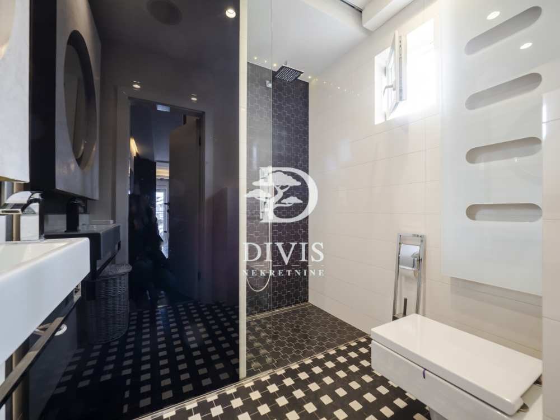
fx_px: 226
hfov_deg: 102.1
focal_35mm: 14
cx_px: 280
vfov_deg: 85.7
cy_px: 210
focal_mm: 7
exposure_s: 1/13
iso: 400
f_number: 4
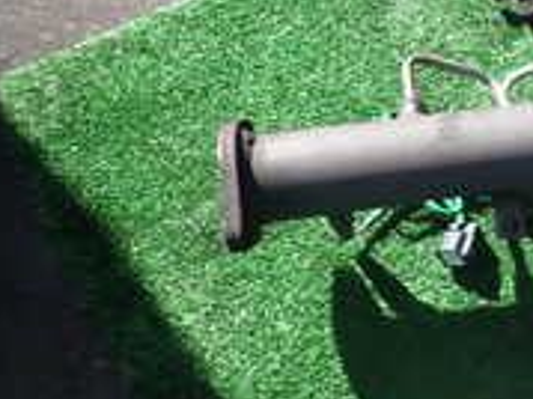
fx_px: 1293
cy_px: 140
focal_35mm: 84
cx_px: 861
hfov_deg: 19.4
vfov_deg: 17.5
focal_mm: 4.5
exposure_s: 1/640
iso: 100
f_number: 2.8
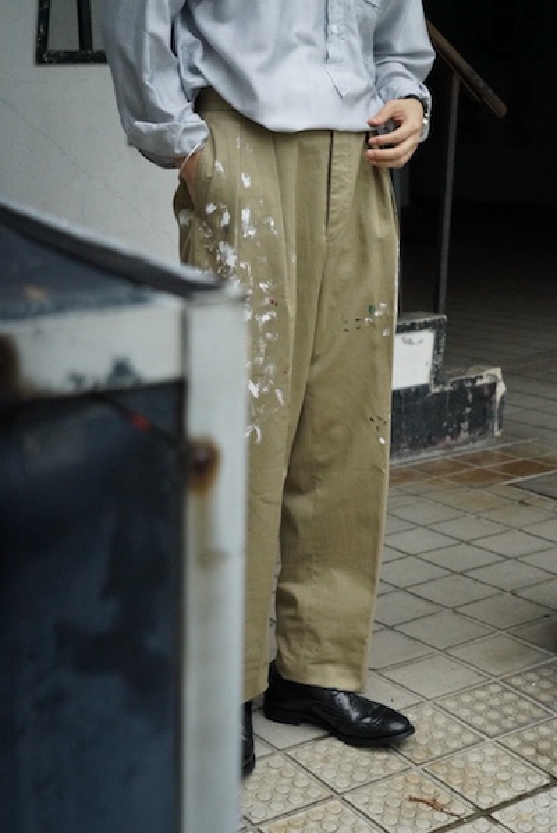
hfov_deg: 21.6
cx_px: 278
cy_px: 416
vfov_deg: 31.9
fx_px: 1459
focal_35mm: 63
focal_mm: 63
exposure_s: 1/8000
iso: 16000
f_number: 8
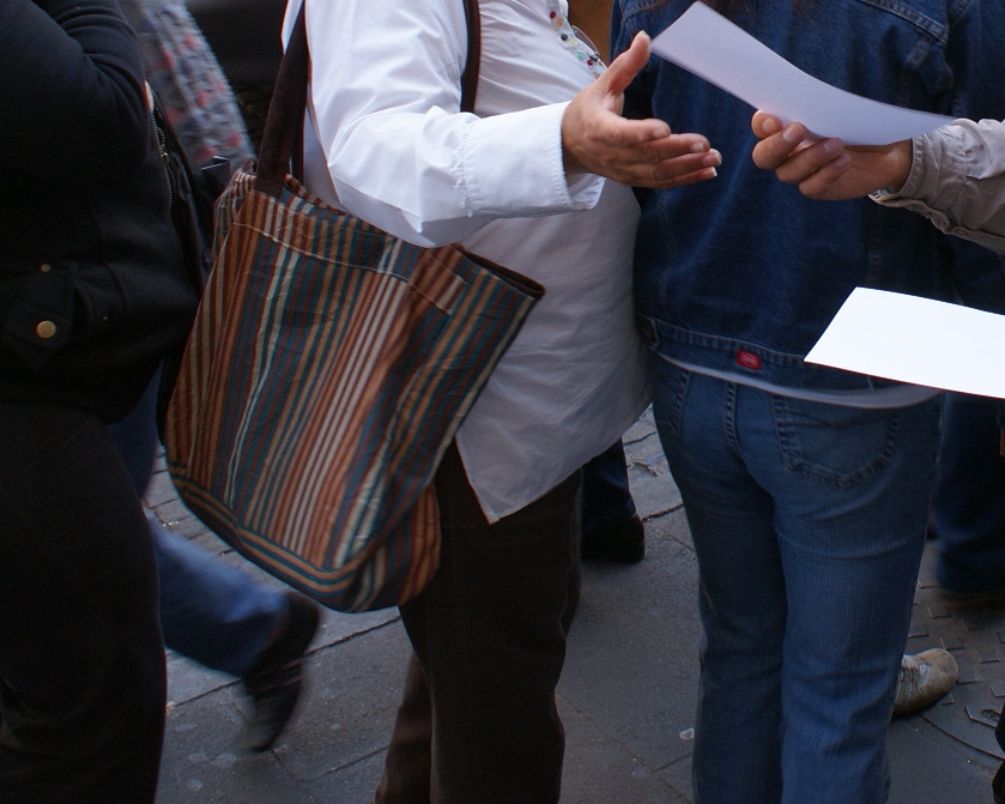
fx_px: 1725
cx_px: 912
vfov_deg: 25.7
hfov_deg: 31.0
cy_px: 134
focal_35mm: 58
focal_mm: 18
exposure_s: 1/50
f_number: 5.6
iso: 100
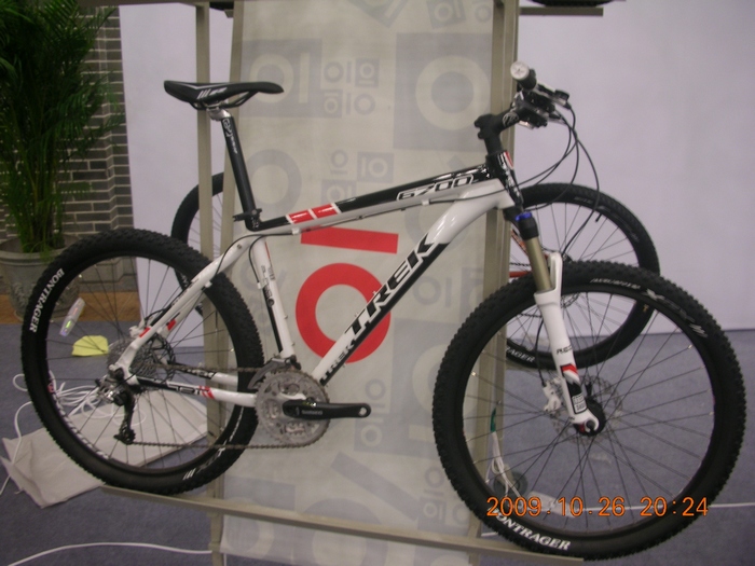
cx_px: 378
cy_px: 283
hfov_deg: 52.6
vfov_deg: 40.7
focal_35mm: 35
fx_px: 763
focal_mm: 5.8
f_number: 3
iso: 50
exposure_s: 1/4.1
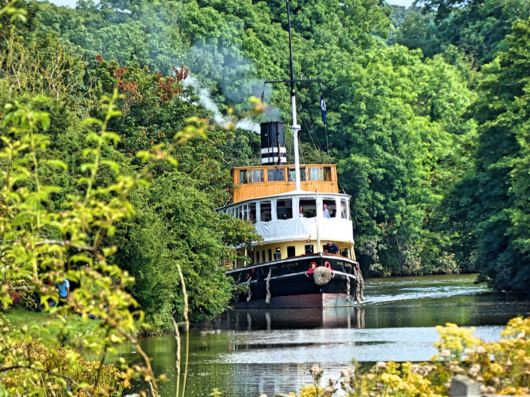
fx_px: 6322
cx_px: 265
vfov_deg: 3.6
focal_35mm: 413
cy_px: 198
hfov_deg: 4.8
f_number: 5.6
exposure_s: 1/200
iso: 80
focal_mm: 74
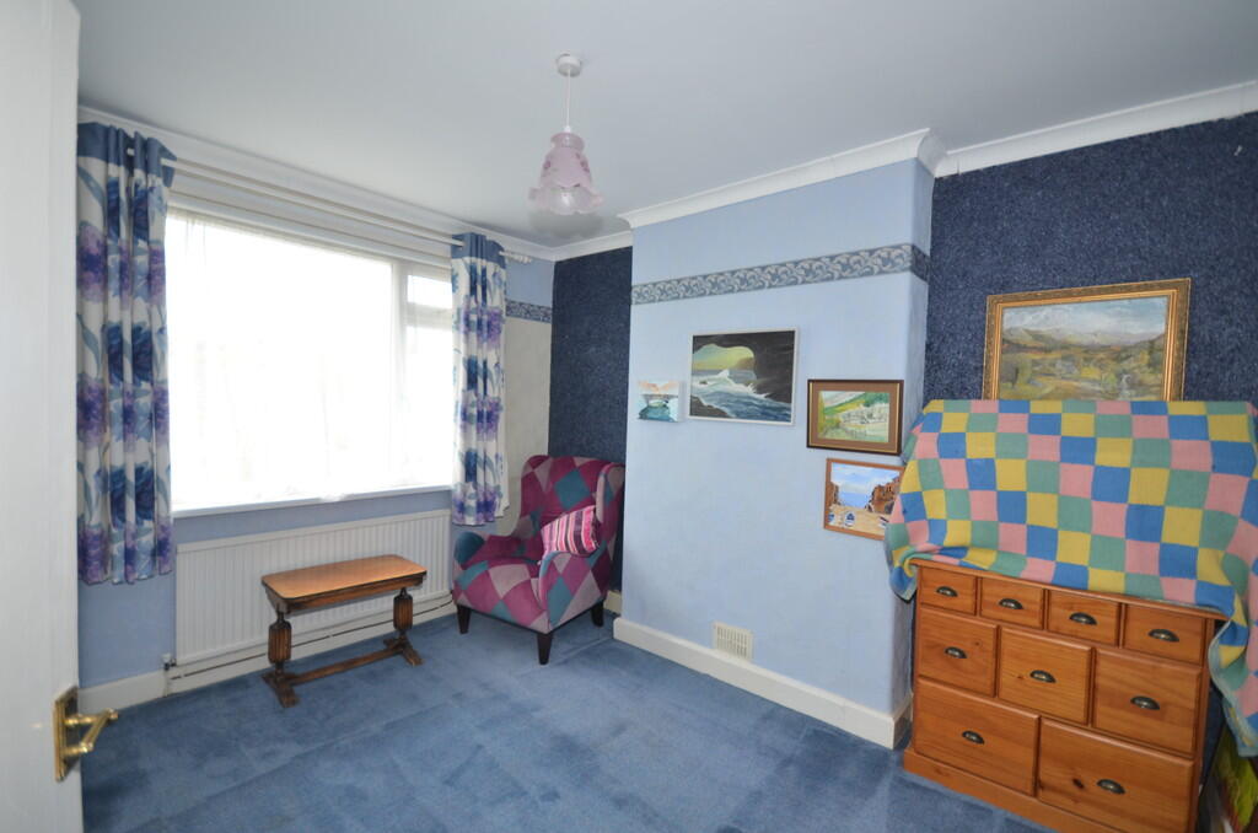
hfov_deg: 100.5
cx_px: 629
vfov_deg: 77.1
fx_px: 523
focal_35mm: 15
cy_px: 416
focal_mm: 10
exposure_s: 1/60
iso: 360
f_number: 4
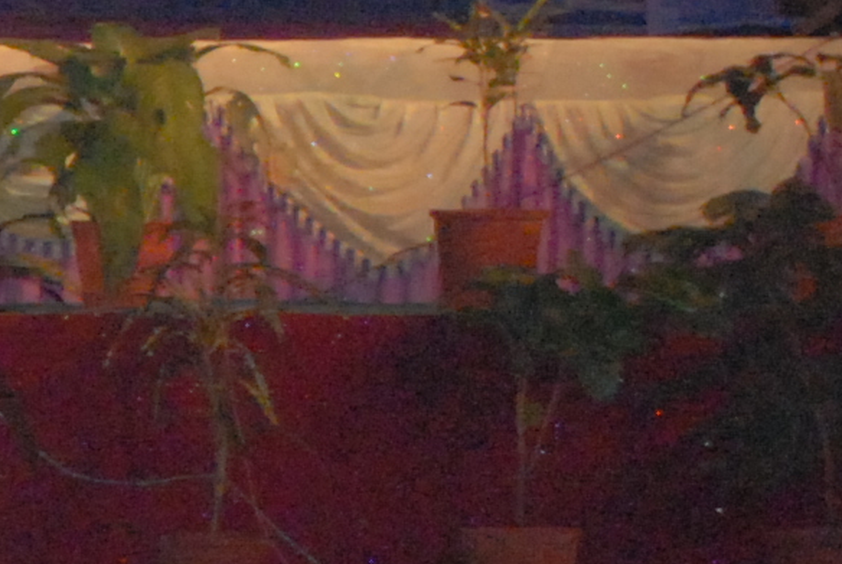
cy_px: 433
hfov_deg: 5.6
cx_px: -1335
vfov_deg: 4.0
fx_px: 8157
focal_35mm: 348
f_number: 4.5
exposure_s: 1/125
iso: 1600
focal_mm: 35
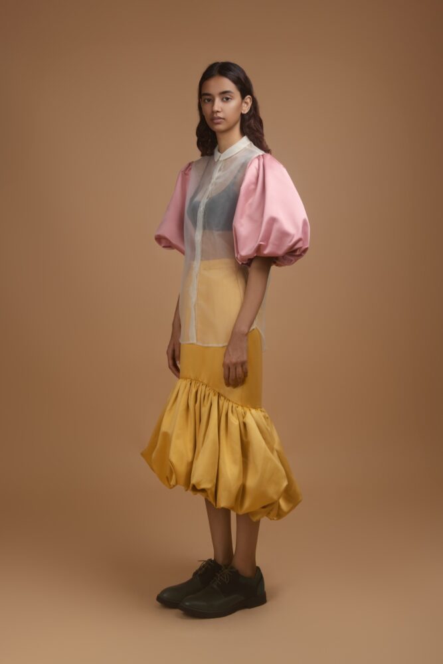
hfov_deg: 29.9
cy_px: 332
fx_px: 830
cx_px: 222
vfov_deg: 43.6
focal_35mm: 45
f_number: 13
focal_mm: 45
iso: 100
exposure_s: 1/125
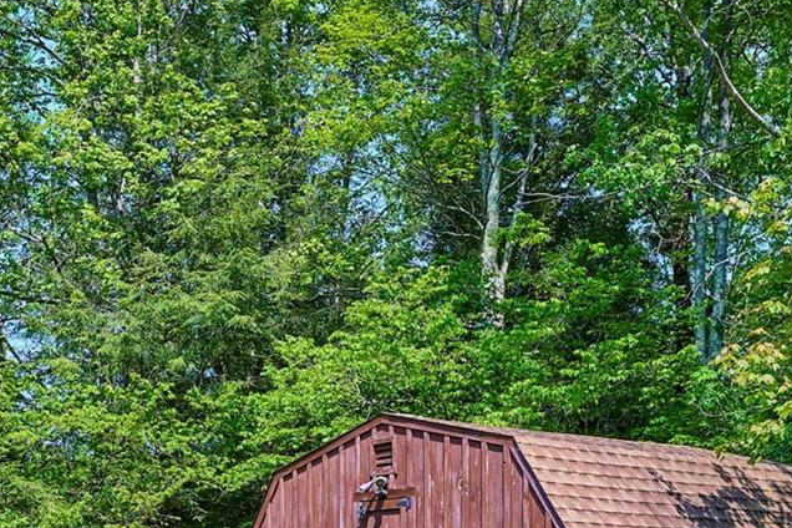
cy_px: 654
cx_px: 260
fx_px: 1311
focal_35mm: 60
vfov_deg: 21.0
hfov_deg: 33.3
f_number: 8
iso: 200
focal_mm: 18.5
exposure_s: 1/500
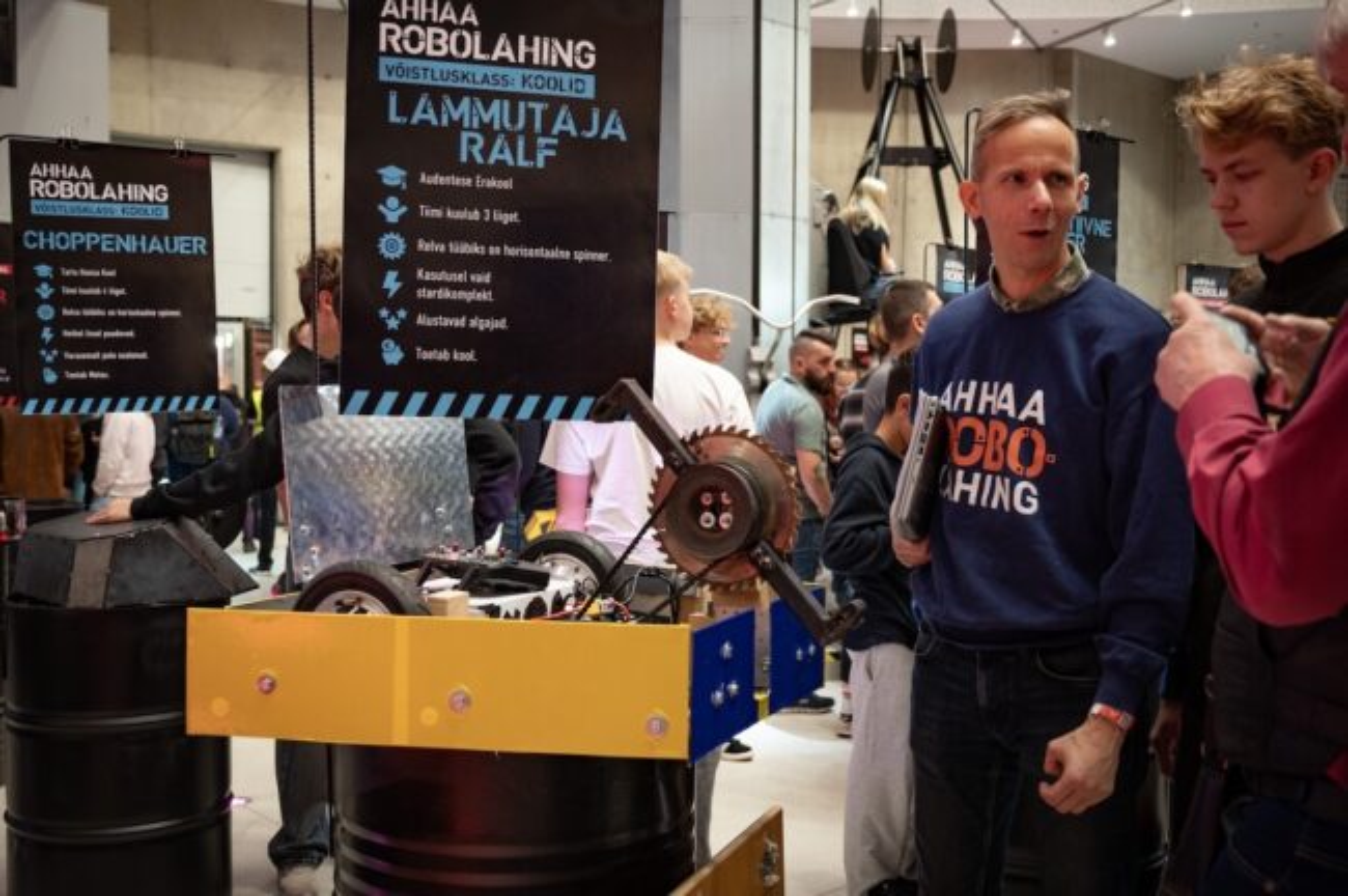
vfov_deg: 35.9
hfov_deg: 51.9
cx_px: 674
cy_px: 448
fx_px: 1384
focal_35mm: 37
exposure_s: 1/100
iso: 1250
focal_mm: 37
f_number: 4
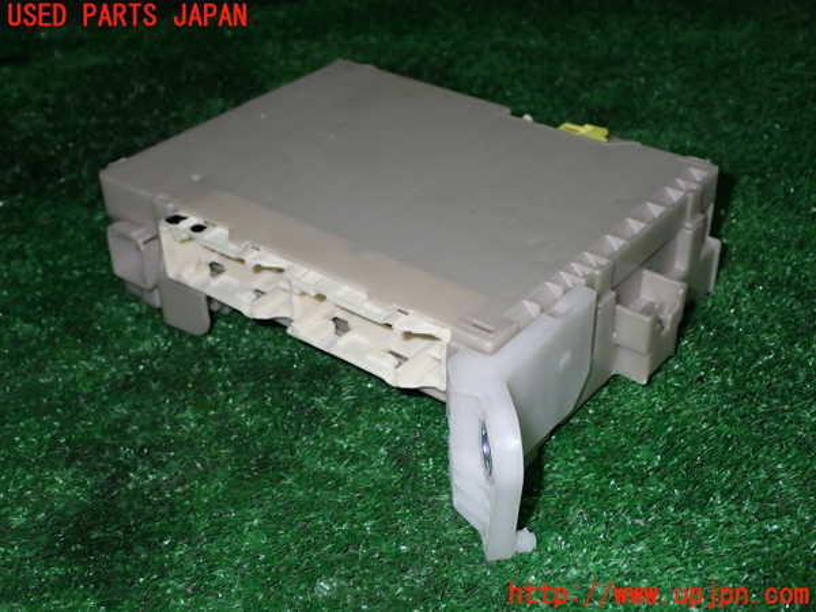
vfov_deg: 30.9
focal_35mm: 47
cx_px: 408
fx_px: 1108
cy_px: 306
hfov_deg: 40.4
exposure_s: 1/50
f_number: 9
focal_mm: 8.4
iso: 250
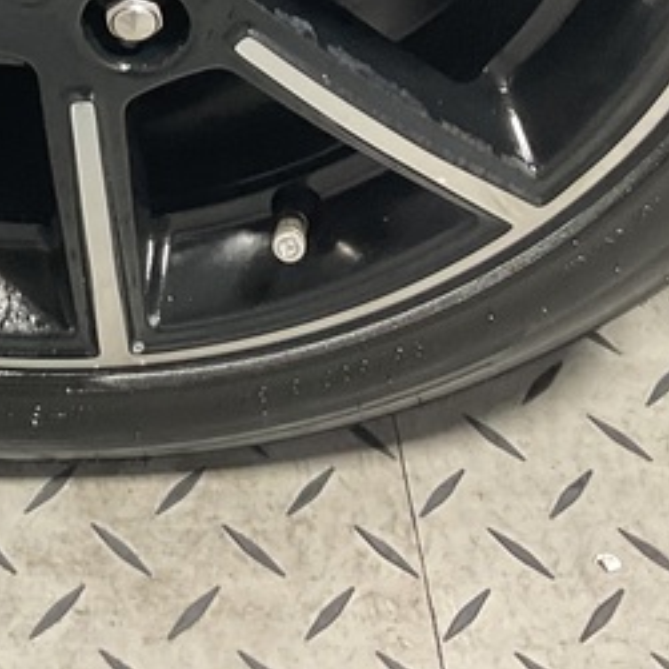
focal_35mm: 98
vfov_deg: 16.6
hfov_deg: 17.2
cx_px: -43
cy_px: -245
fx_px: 2143
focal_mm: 3
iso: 125
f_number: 1.8
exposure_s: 1/60
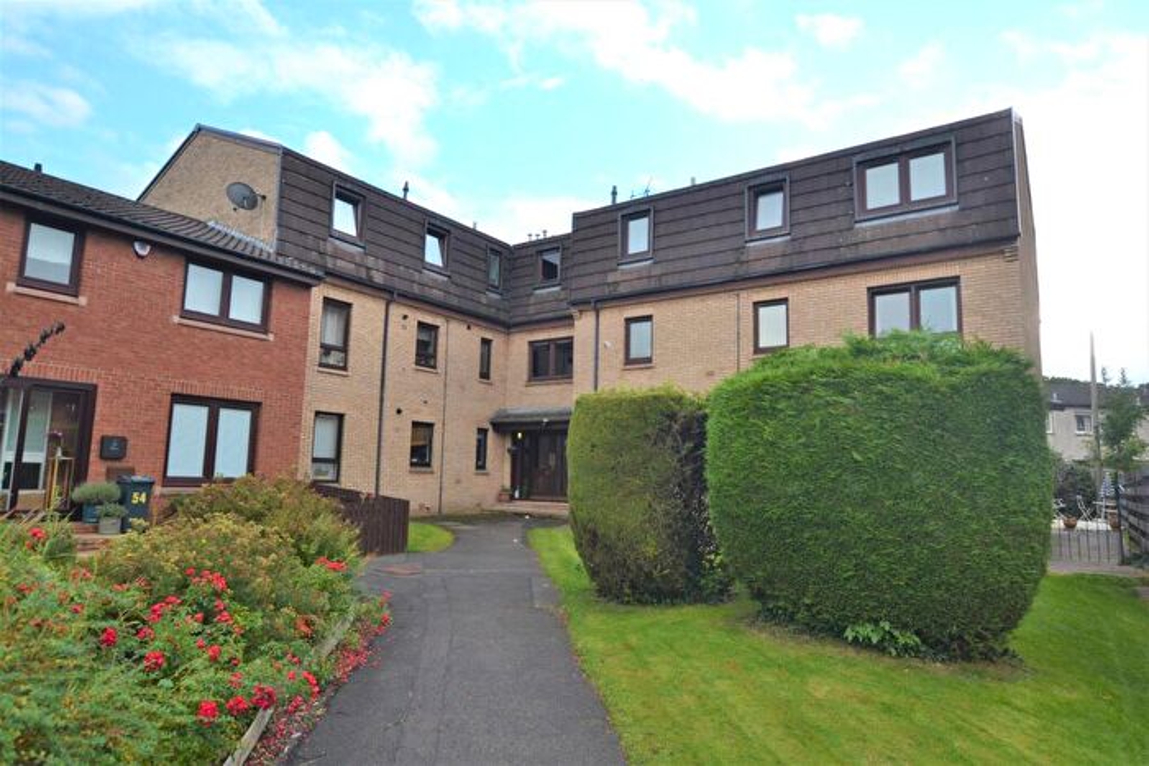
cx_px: 574
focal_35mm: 21
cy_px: 383
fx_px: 670
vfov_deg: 59.5
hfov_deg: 81.2
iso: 110
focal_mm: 14
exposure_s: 1/125
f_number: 5.6
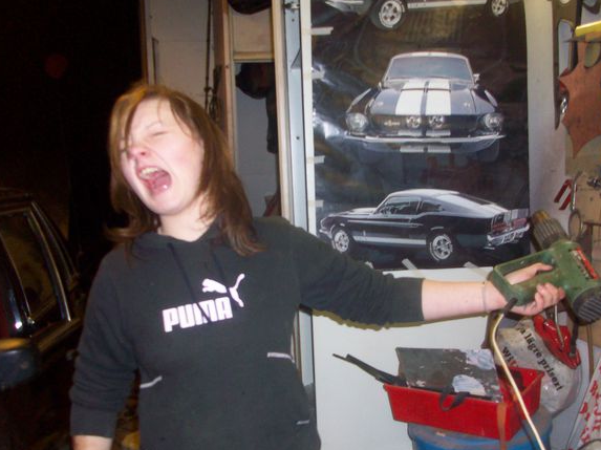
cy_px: 235
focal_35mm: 38
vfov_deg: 37.7
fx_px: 659
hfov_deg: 49.0
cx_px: 325
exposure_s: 1/60
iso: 160
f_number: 2.8
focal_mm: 5.7
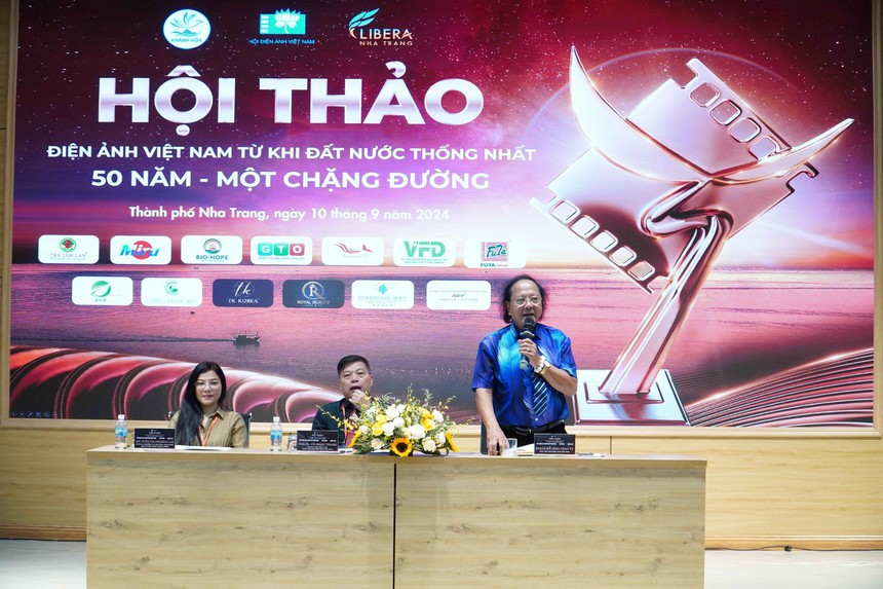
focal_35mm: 66
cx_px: 442
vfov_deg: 20.6
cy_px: 294
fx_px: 1618
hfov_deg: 30.5
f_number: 4.5
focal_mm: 44
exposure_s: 1/125
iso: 1250
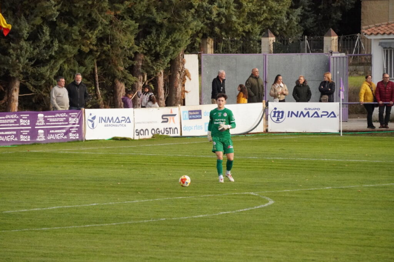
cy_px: 131
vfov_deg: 4.4
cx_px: 197
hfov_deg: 6.5
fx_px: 3445
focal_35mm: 315
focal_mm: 210
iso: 6400
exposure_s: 1/2500
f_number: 8
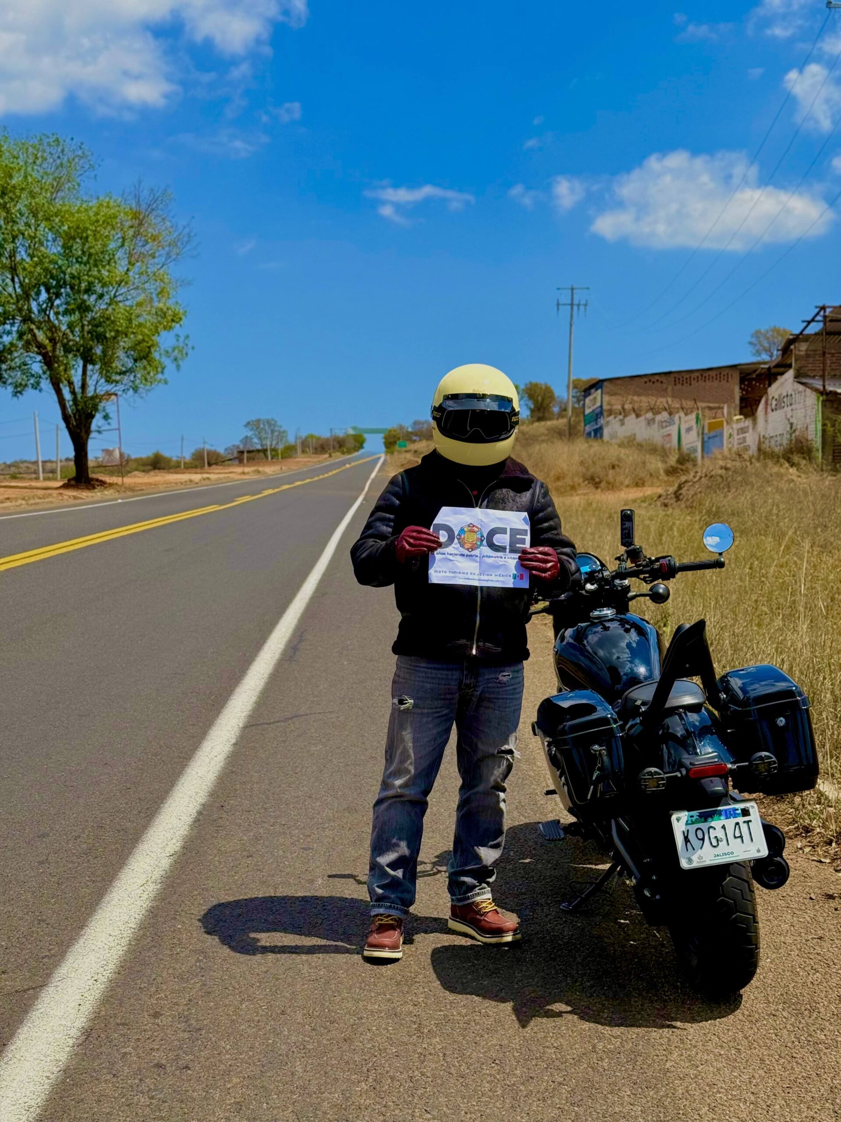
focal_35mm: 48
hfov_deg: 30.3
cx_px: 420
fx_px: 1555
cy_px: 561
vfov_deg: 39.7
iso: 80
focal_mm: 6.76
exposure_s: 1/6536
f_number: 1.78
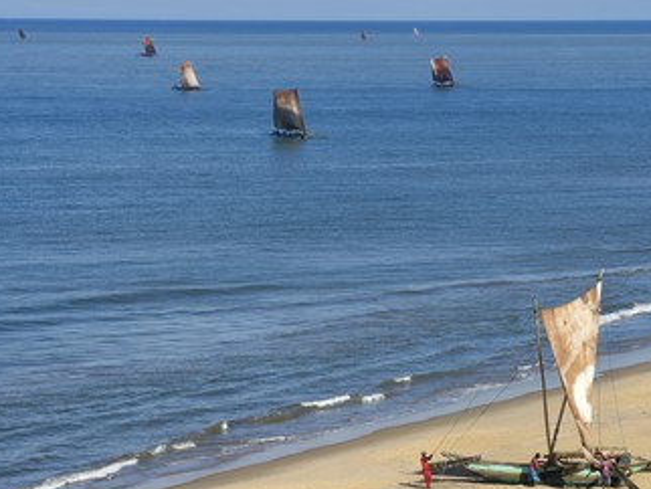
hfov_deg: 12.9
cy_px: 247
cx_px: 352
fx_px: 2880
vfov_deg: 9.7
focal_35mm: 153
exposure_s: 1/320
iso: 200
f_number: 13
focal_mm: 122
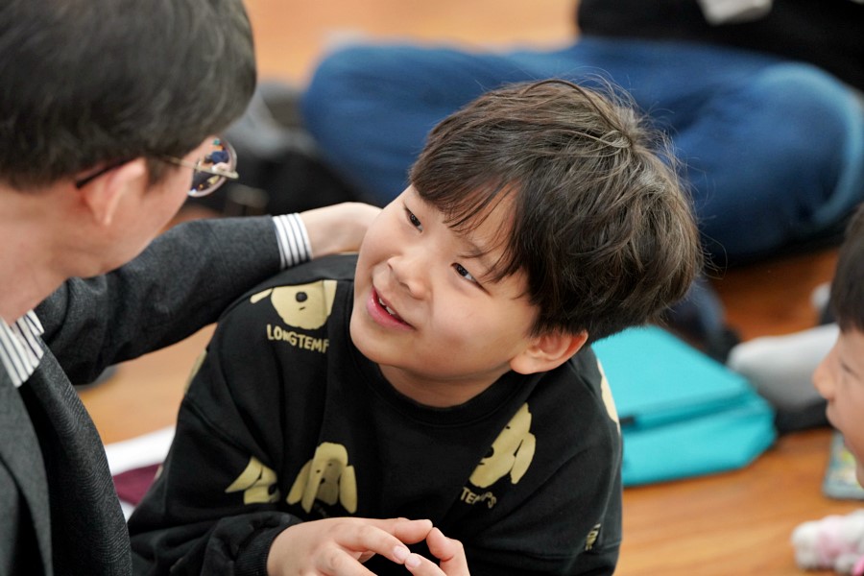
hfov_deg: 13.7
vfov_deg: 9.1
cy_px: 288
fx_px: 3600
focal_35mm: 150
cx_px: 432
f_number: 4
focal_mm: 150
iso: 3200
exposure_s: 1/160
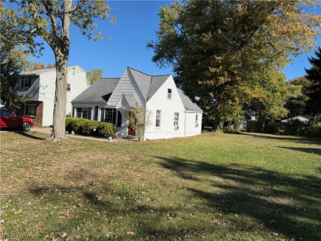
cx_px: 160
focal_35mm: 24
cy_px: 120
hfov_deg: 71.6
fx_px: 223
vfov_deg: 56.8
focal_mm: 6.76
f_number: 1.78
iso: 100
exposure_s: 1/5319
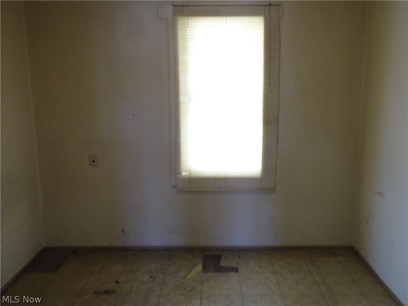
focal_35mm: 29
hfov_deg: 61.7
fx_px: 342
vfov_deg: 48.2
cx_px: 204
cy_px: 153
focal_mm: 5
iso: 400
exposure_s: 1/15
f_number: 3.5
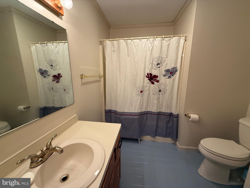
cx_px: 125
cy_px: 94
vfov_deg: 85.7
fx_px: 101
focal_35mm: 14
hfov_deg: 102.1
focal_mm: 2.22
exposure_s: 1/60
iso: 200
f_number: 2.2
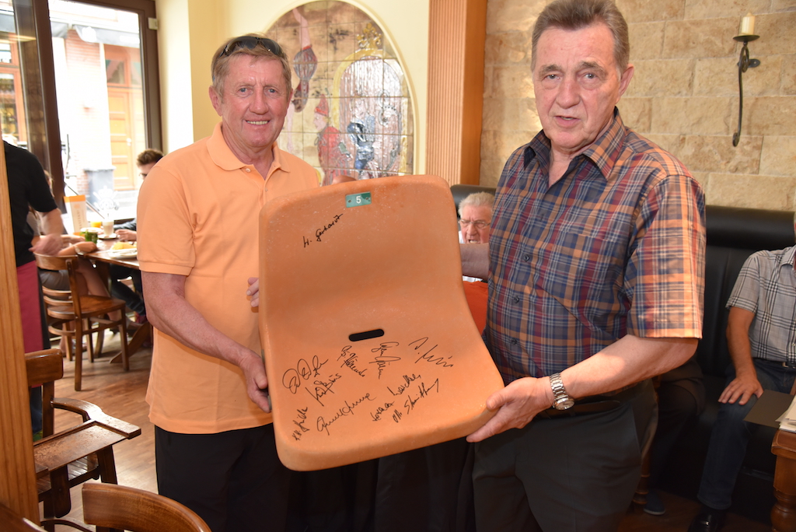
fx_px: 686
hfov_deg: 60.3
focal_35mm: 31
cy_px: 266
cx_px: 398
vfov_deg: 42.4
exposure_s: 1/60
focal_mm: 31
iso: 1600
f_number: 4
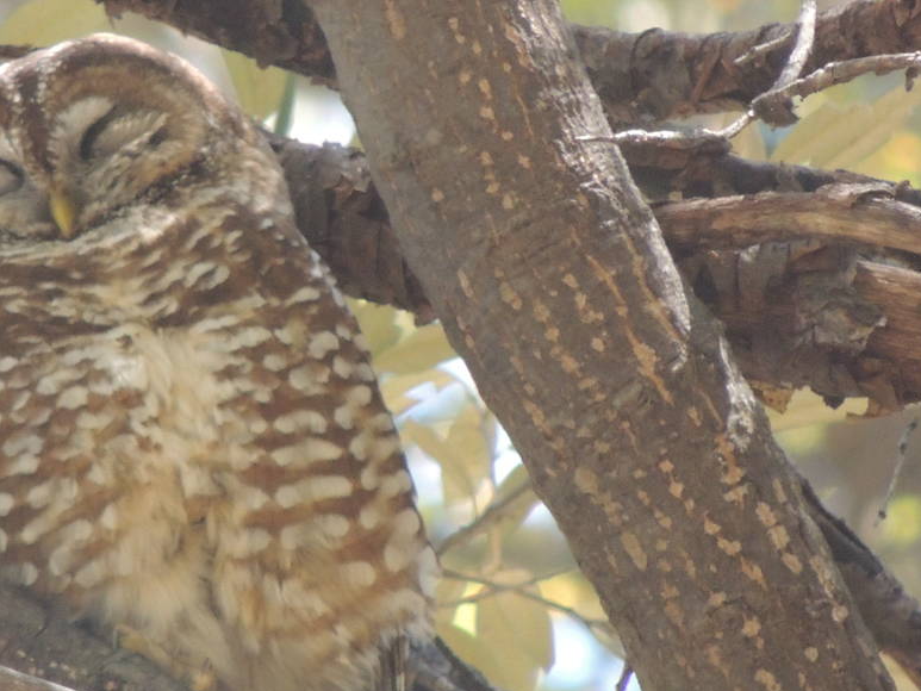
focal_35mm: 2070
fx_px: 55083
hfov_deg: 1.0
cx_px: 132
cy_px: 429
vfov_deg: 0.7
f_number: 5.9
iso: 560
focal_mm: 180
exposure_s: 1/125
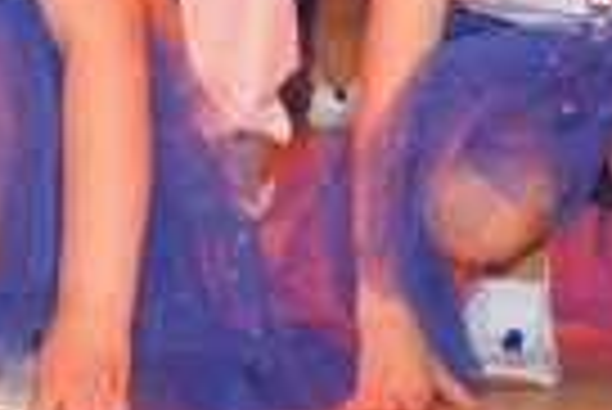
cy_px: -419
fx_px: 5905
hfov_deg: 5.9
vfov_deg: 3.9
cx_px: 342
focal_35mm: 347
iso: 1250
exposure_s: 1/160
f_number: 5
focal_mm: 63
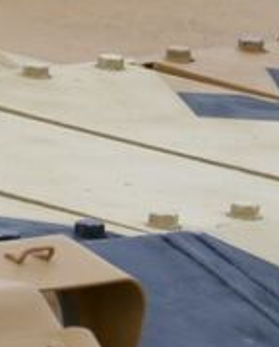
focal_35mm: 703
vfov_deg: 2.7
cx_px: -541
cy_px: -57
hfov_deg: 2.2
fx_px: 7232
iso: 100
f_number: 6.3
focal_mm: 70
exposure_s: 1/200
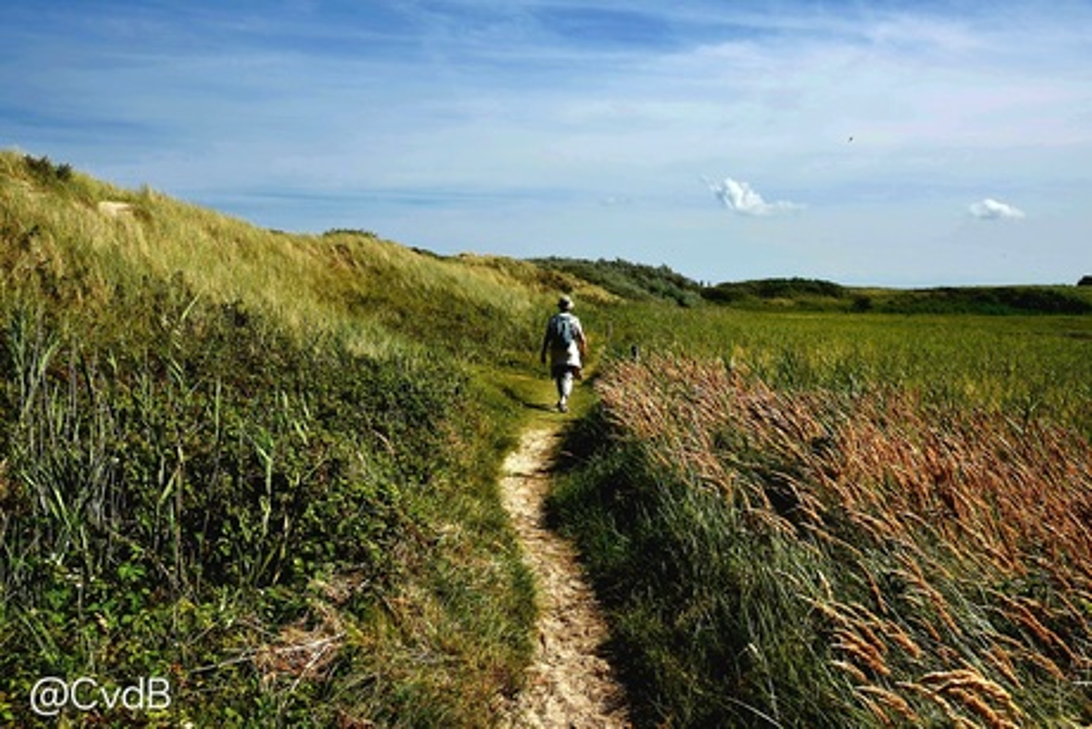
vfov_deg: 41.1
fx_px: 971
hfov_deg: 58.7
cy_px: 364
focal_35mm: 32
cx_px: 546
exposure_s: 1/125
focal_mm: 32
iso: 100
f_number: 14
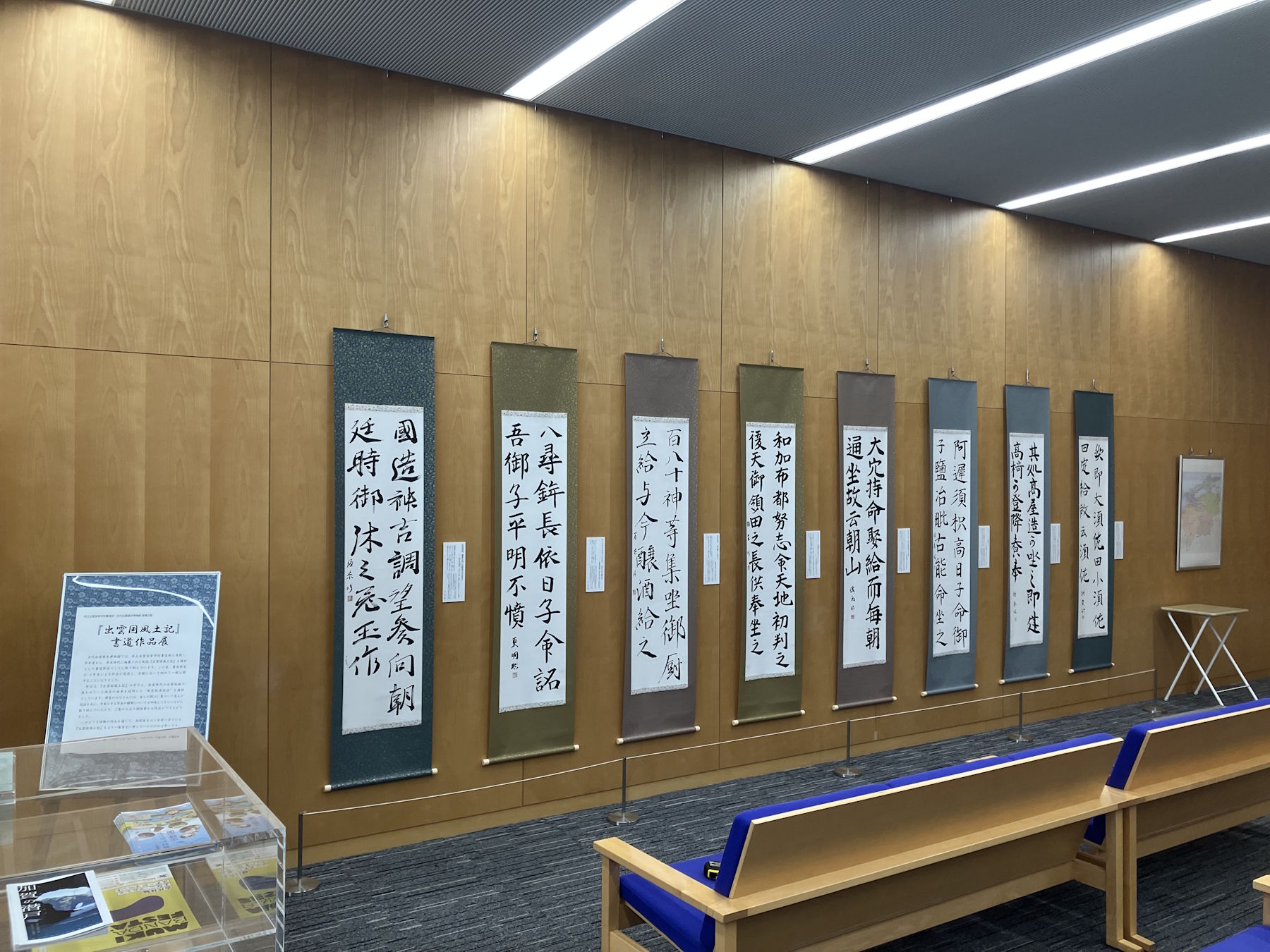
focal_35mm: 28
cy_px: 476
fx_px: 1027
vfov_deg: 49.7
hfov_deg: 63.4
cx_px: 635
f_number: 1.8
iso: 80
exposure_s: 1/107
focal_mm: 3.99
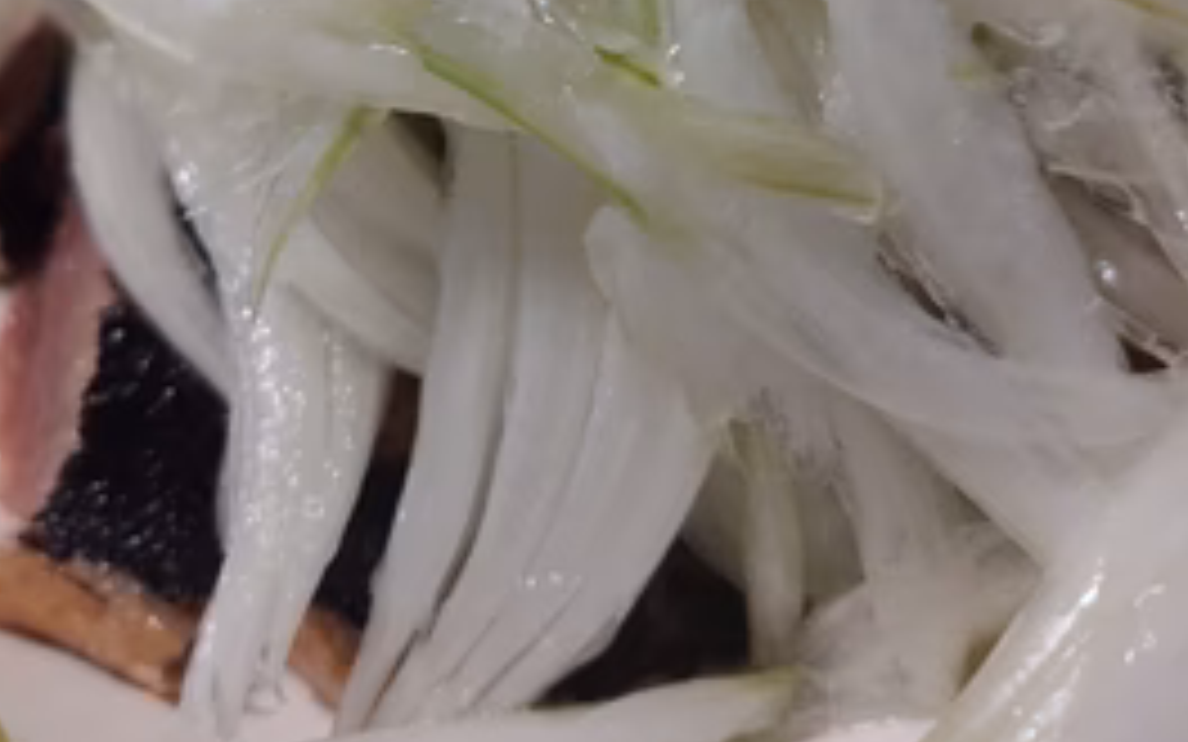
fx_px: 1198
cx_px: 603
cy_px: 90
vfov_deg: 32.9
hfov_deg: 52.7
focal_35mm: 37
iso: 925
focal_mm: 5.5
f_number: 1.9
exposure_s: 1/60
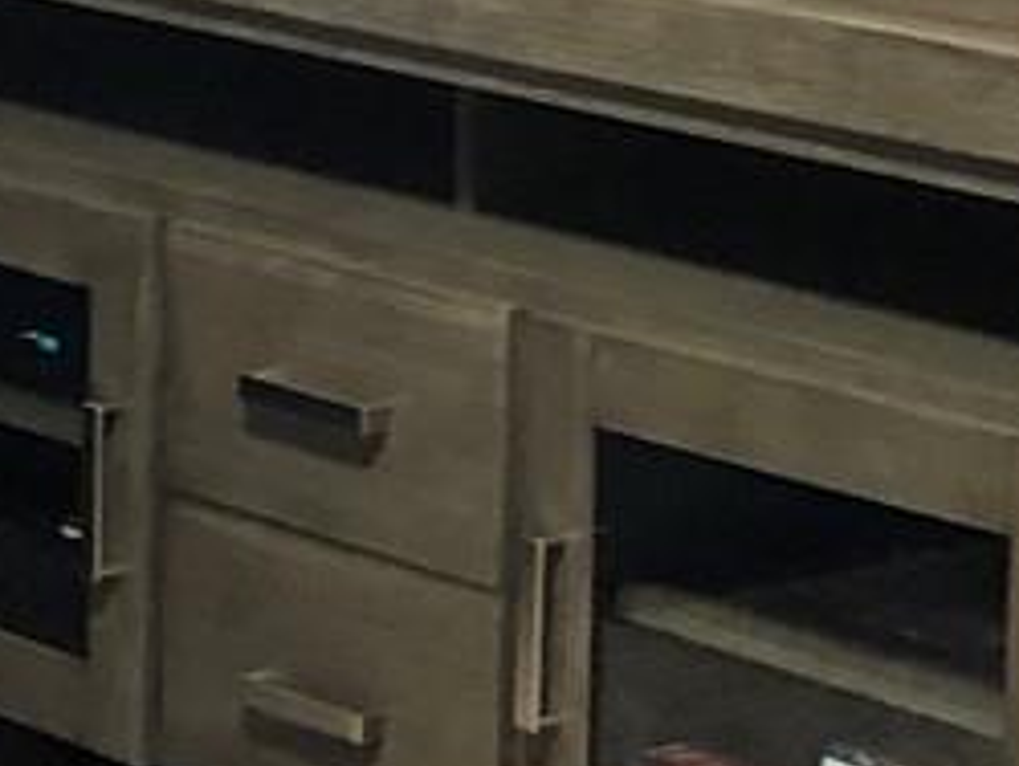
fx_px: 5274
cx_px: 167
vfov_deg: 8.3
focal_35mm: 179
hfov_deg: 11.0
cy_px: 244
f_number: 1.8
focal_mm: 3.99
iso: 100
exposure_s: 1/9
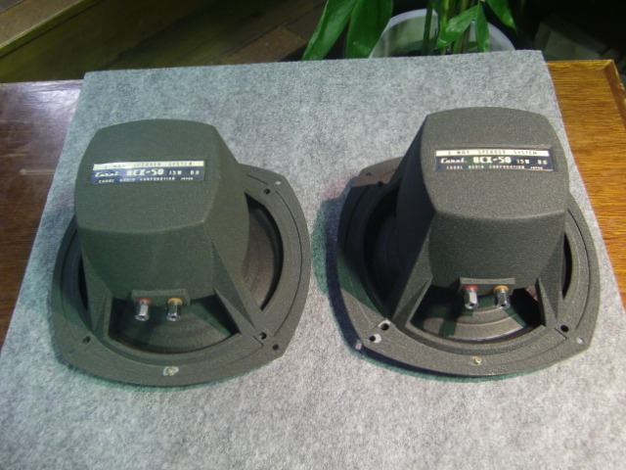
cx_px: 313
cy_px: 235
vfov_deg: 36.8
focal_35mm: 39
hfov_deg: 47.9
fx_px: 705
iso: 200
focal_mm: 6.9
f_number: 3
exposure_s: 1/30
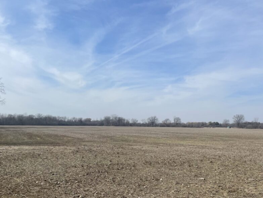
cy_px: 123
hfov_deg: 53.6
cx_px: 156
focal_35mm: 34
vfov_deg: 41.5
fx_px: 258
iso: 32
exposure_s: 1/5814
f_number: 1.6
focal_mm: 4.2
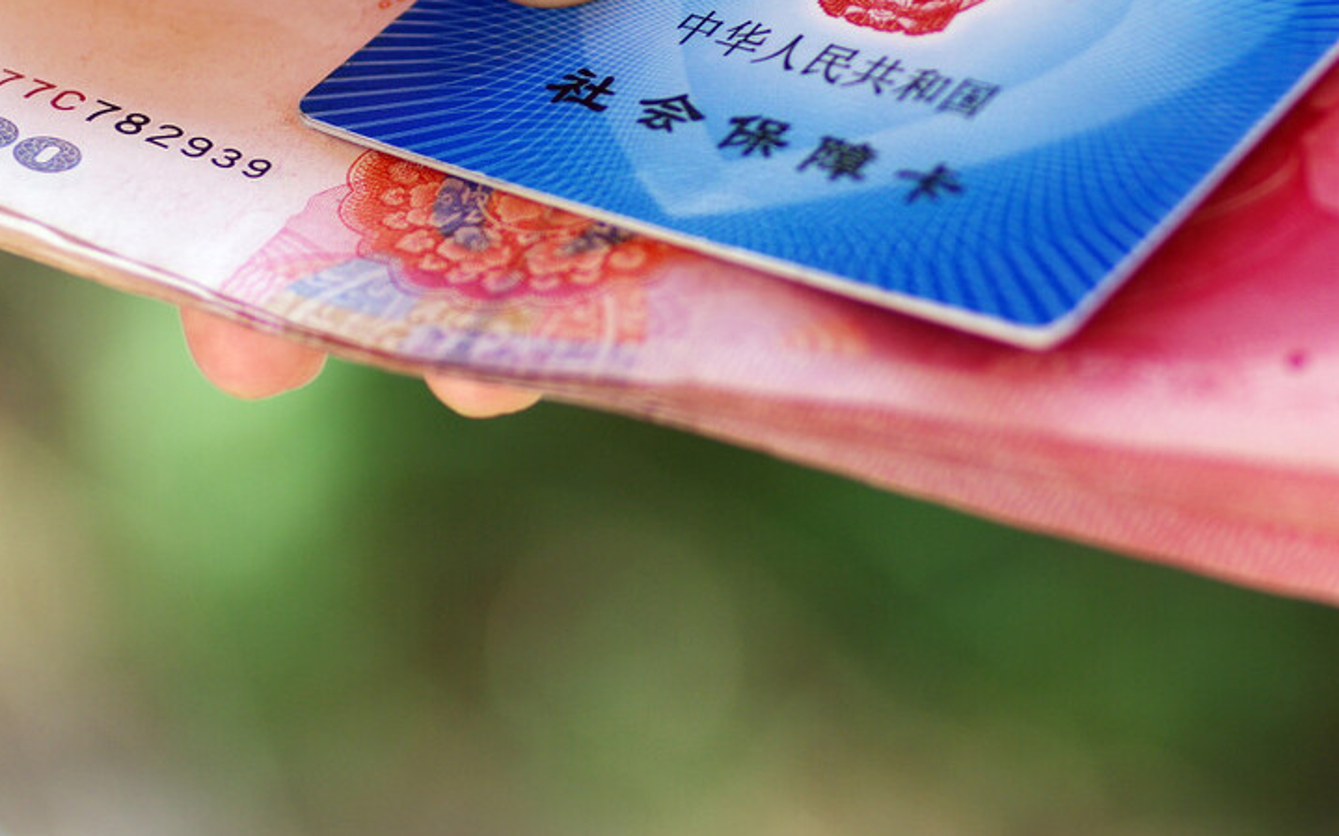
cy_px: 152
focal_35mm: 255
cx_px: 896
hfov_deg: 8.2
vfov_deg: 5.1
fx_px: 9303
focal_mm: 100
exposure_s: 1/200
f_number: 3.2
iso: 160
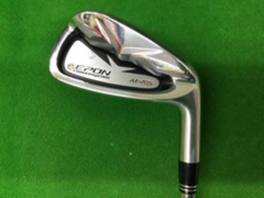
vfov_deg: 45.4
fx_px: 236
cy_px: 99
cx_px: 132
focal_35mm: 31
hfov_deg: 58.4
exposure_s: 1/30
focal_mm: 3.3
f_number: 2.4
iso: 100
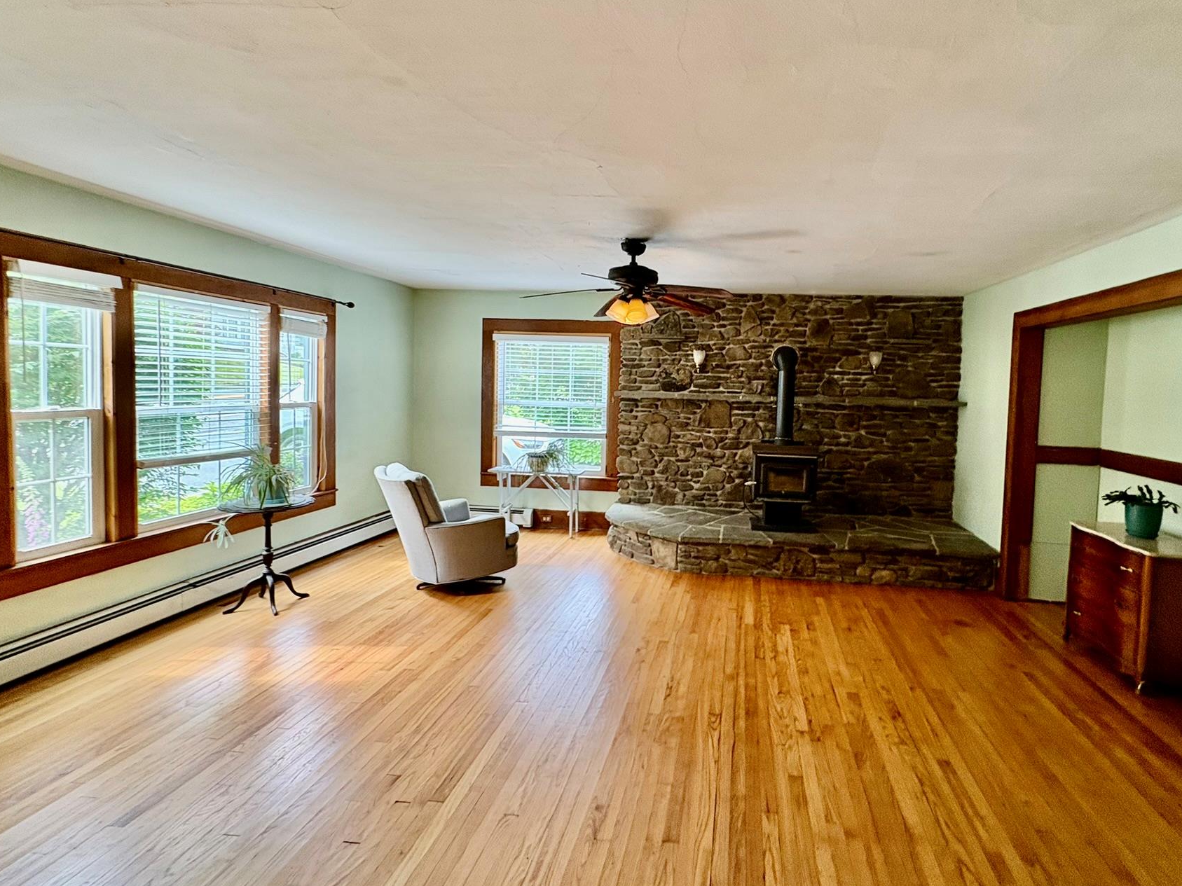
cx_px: 699
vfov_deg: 74.6
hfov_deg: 90.1
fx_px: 580
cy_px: 412
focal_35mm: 17
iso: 160
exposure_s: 1/60
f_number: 2.2
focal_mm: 2.22
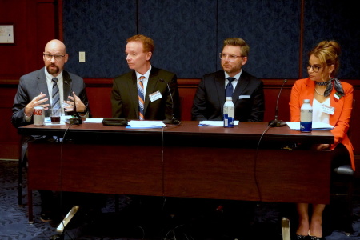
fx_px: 480
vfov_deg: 28.1
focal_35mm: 48
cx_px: 180
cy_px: 120
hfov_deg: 41.1
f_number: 5
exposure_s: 1/125
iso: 6400
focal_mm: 32
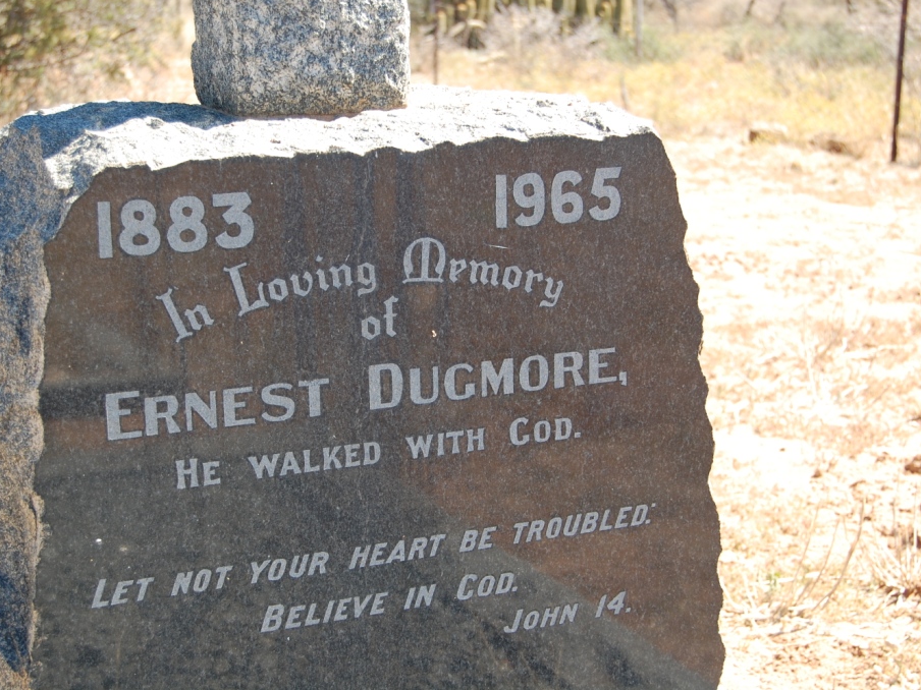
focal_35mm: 62
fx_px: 1650
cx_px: 416
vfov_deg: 23.7
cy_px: 344
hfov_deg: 31.2
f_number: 5.6
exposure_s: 1/125
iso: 200
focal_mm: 38
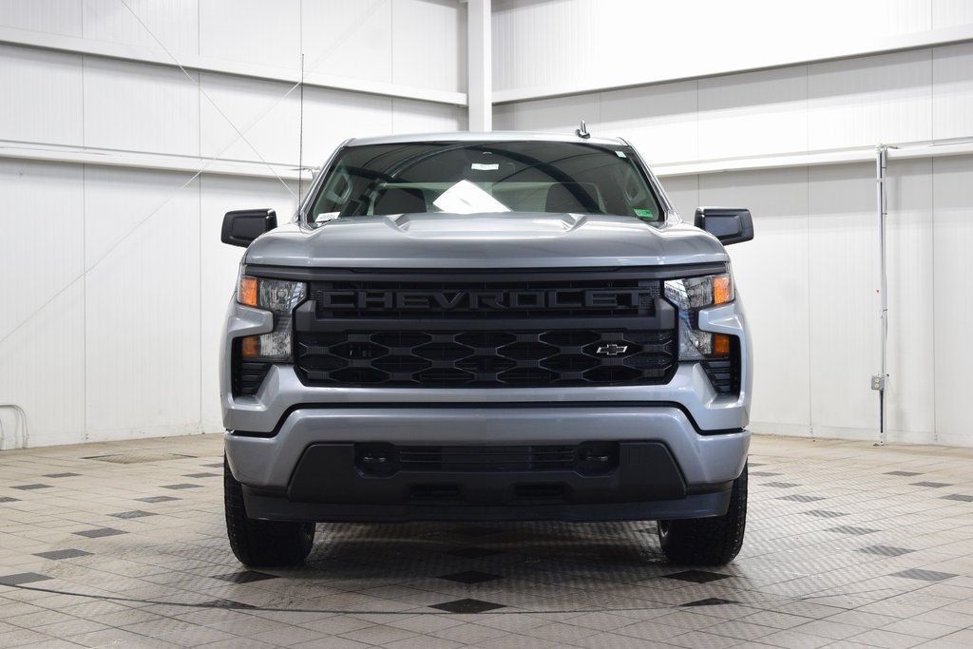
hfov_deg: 36.9
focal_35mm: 54
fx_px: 1460
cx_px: 486
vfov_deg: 25.1
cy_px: 324
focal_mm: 36
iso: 640
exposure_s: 1/15
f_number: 6.3
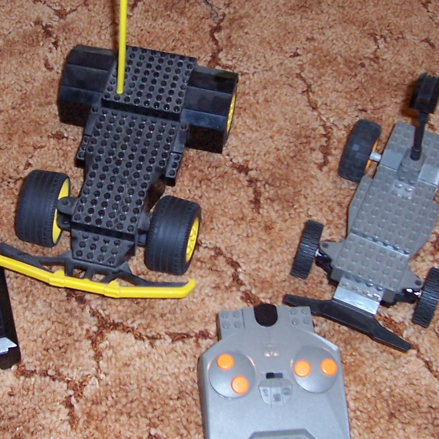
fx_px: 976
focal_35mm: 68
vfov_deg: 25.3
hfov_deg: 25.2
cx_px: 141
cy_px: 175
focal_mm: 5.6
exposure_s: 1/60
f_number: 2.7
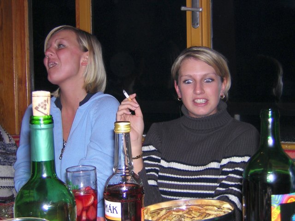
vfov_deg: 27.0
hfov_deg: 35.5
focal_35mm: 54
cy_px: 110
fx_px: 460
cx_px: 148
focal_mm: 7.1
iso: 113
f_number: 3.2
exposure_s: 1/60.1
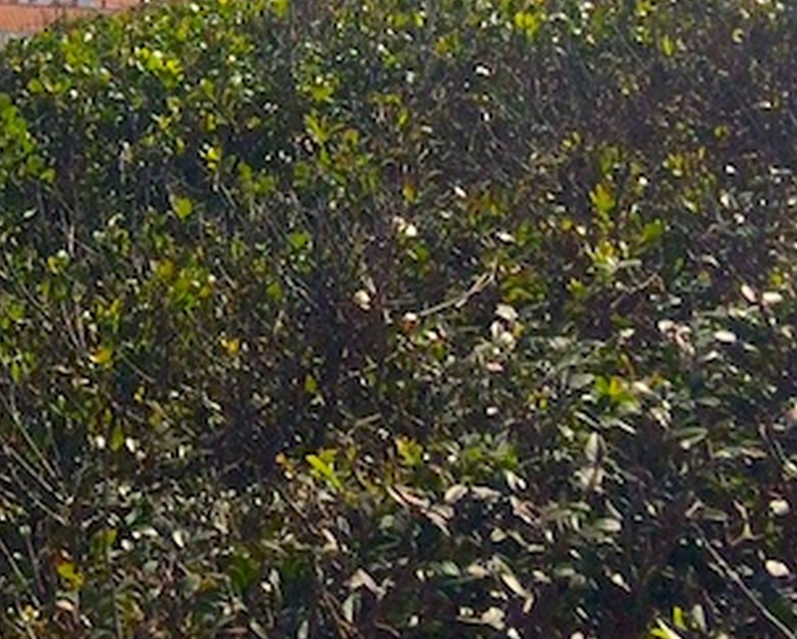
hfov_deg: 15.5
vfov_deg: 12.9
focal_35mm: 112
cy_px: -368
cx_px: -468
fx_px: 2644
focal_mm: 4.15
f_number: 2.2
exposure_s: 1/4115
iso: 32
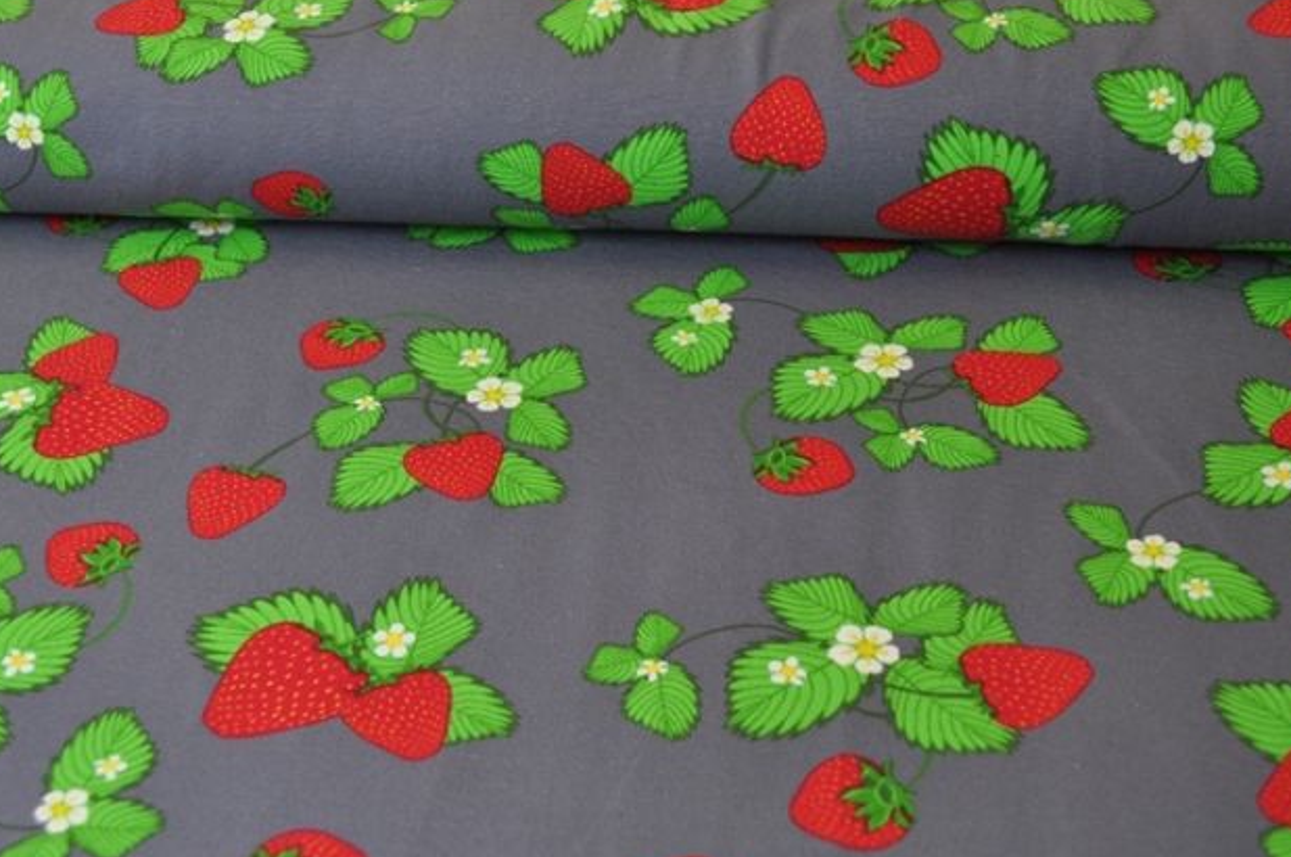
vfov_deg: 29.9
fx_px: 1599
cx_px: 554
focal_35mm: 45
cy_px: 358
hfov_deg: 43.9
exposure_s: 1/100
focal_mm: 23
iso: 400
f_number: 5
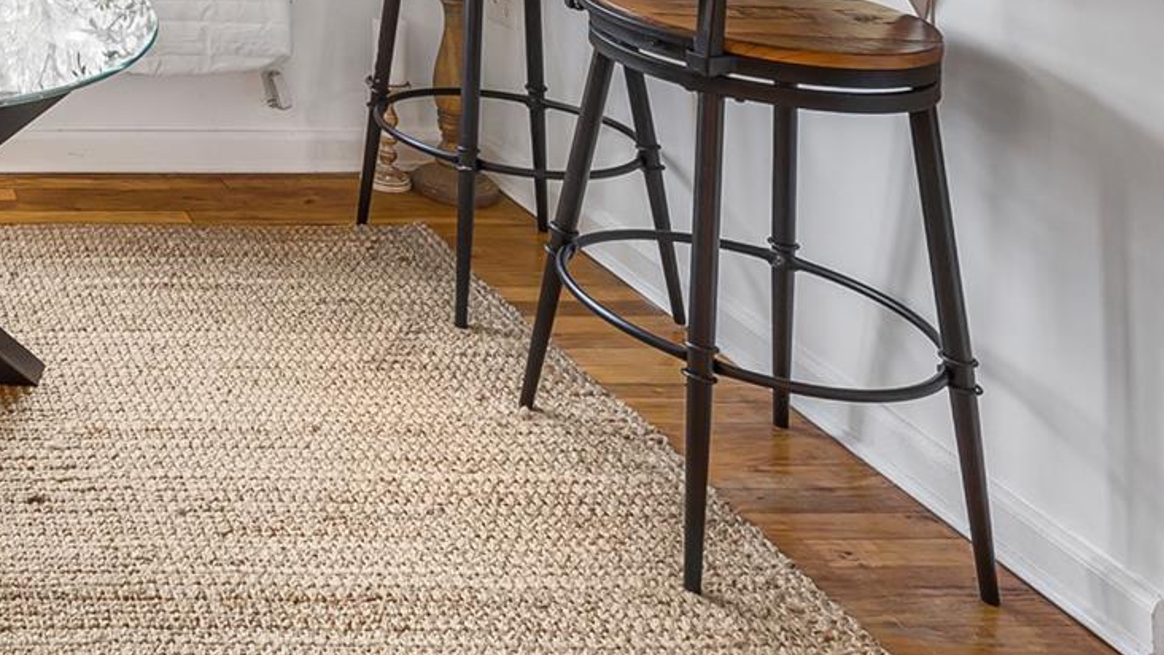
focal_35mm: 41
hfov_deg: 37.3
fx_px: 1266
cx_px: -237
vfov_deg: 23.4
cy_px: -324
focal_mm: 14
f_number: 11
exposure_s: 1/4
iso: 320
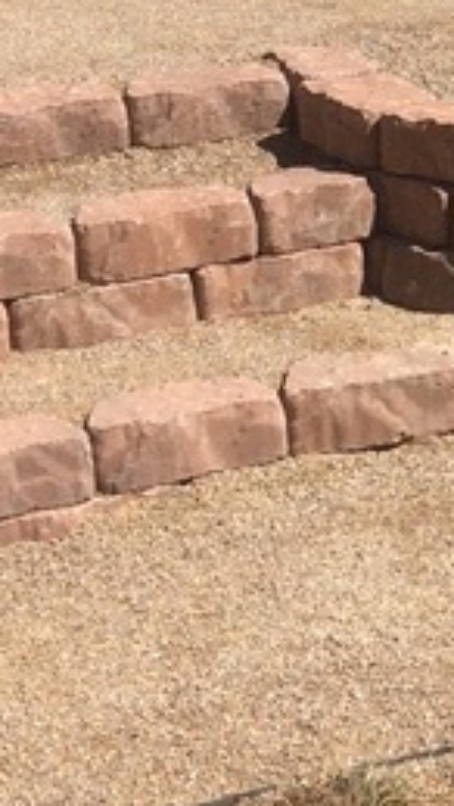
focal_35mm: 125
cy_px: -68
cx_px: 989
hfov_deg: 9.0
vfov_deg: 16.6
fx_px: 2671
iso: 32
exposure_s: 1/2283
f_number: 2.2
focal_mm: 4.15
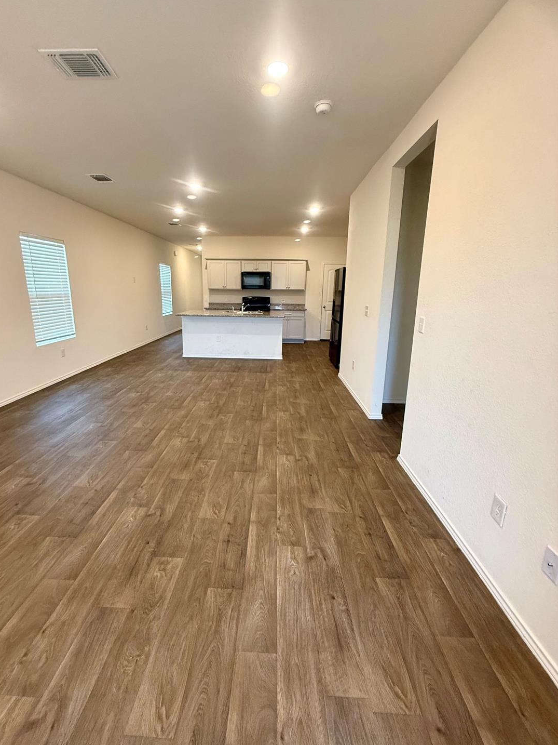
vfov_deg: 98.2
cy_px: 363
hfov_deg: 81.6
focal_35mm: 15
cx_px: 261
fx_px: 322
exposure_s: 1/60
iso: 320
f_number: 2.2
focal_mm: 2.22
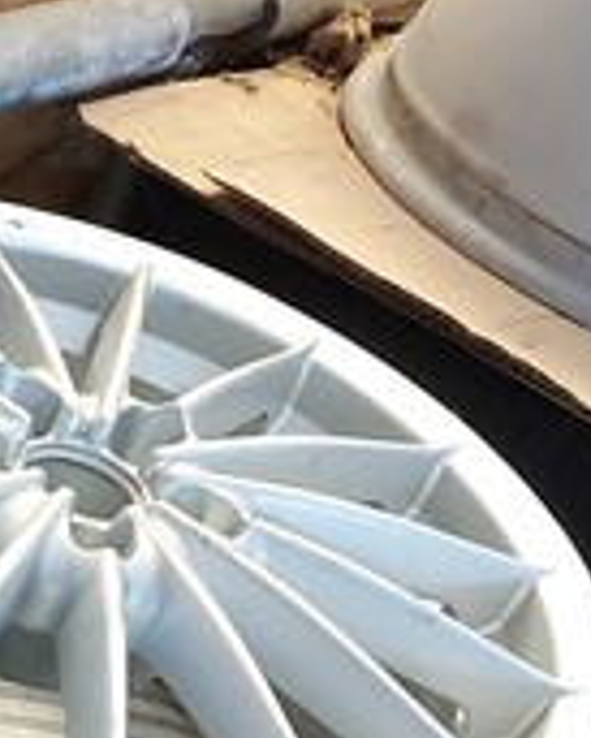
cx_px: -509
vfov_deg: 21.6
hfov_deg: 15.7
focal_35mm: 82
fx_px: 1791
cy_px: 885
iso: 320
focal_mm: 5.23
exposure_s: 1/25
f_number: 1.8
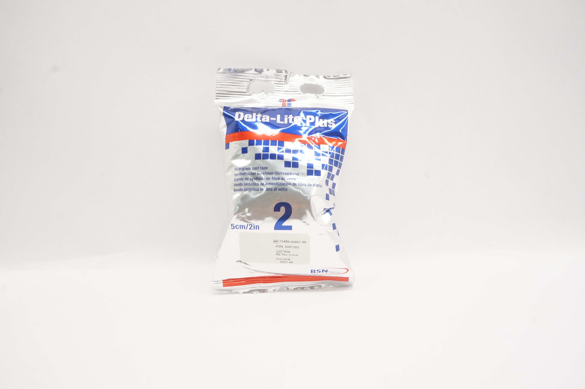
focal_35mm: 27
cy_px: 194
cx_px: 292
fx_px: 438
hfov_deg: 67.4
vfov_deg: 47.8
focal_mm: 18
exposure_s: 1/20
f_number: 14
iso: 800
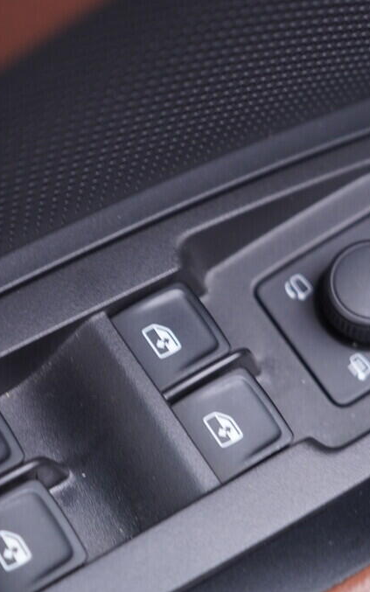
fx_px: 1259
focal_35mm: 78
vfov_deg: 26.4
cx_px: 187
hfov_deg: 16.7
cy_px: 364
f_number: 2.8
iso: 320
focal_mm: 24
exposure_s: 1/40
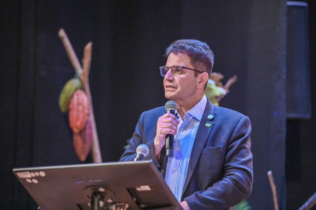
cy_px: 105
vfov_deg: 7.0
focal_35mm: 195
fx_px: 1711
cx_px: 158
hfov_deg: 10.6
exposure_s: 1/320
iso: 640
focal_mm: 195
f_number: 2.8
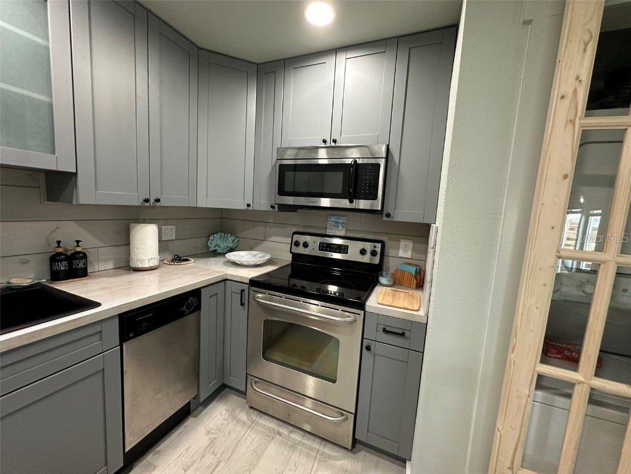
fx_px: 255
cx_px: 316
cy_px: 237
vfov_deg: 85.7
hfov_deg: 102.1
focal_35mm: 14
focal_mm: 2.22
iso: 320
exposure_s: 1/60
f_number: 2.2
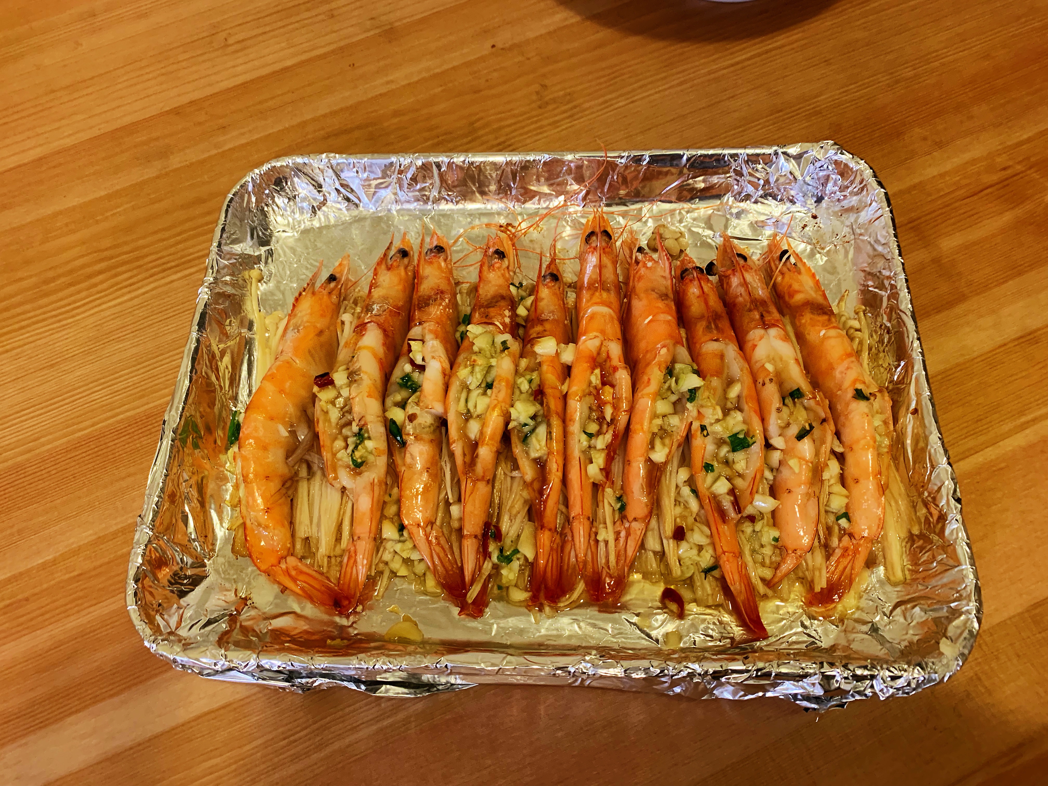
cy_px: 393
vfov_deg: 53.1
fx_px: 787
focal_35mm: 26
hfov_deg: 67.3
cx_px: 524
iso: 250
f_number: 1.8
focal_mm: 4.25
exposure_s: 1/40
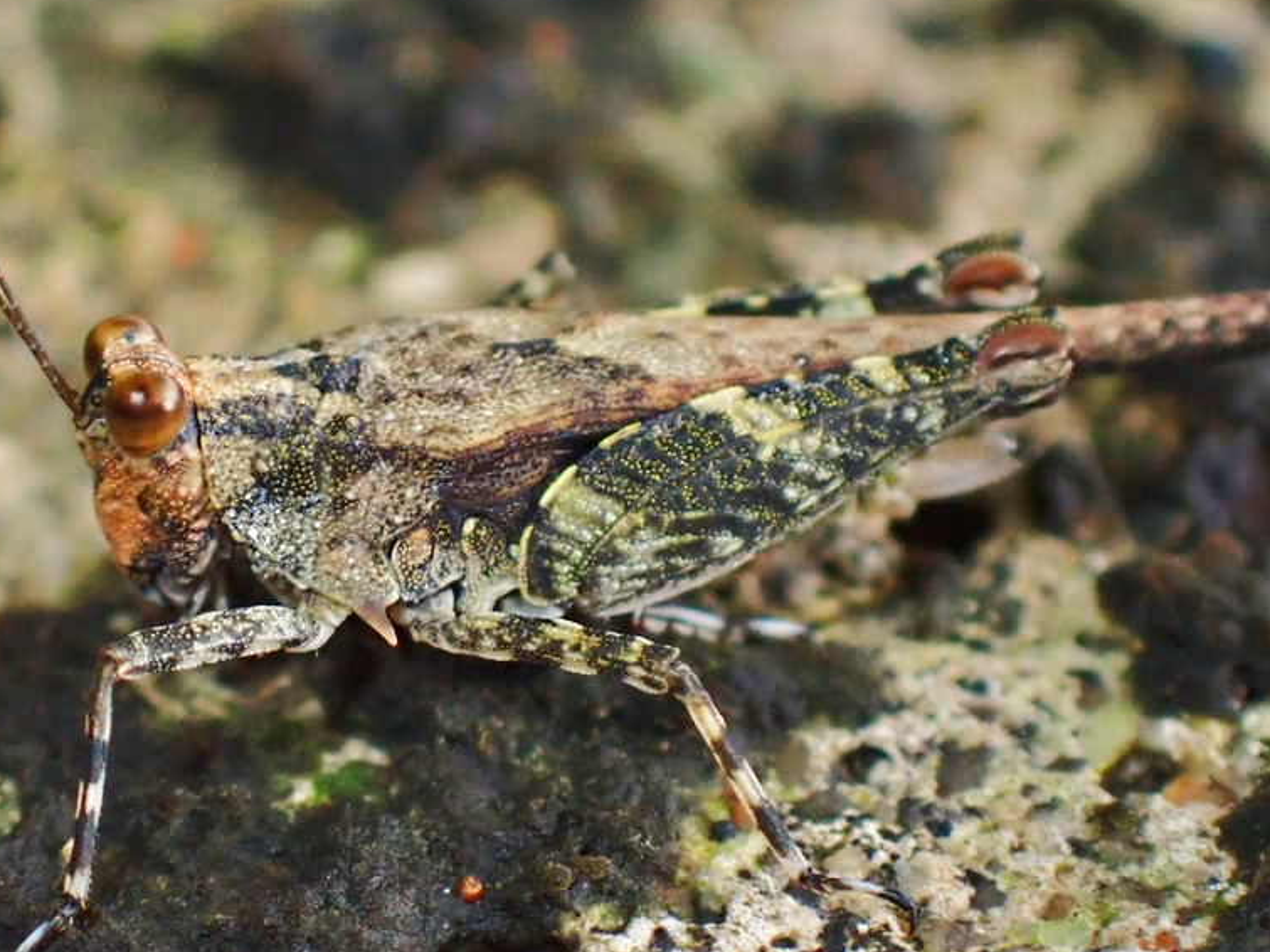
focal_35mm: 151
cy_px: 465
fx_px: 5539
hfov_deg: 13.1
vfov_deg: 9.8
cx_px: 429
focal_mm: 18
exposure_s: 1/100
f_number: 14
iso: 800
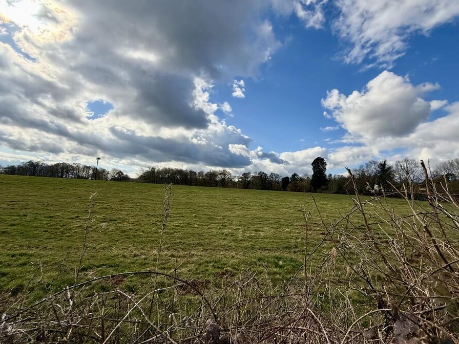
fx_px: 212
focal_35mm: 16
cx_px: 252
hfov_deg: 94.2
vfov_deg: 78.0
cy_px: 163
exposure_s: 1/3289
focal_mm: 2.22
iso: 50
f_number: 2.2
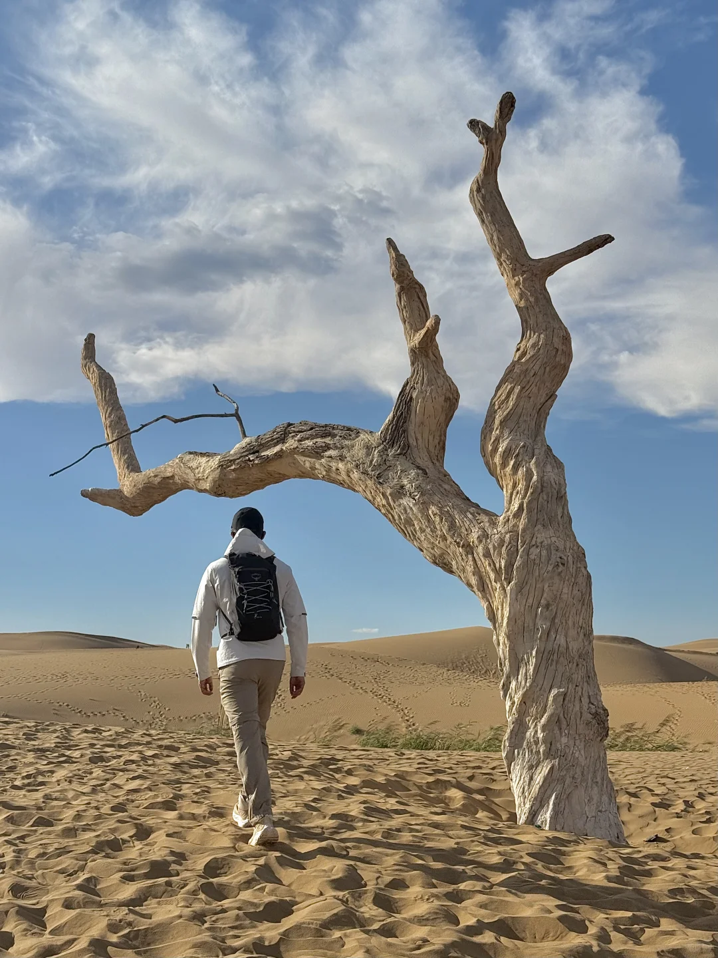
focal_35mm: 48
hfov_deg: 30.3
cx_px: 359
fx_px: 1327
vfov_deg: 39.7
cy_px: 479
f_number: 1.78
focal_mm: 6.76
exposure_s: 1/8772
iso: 64
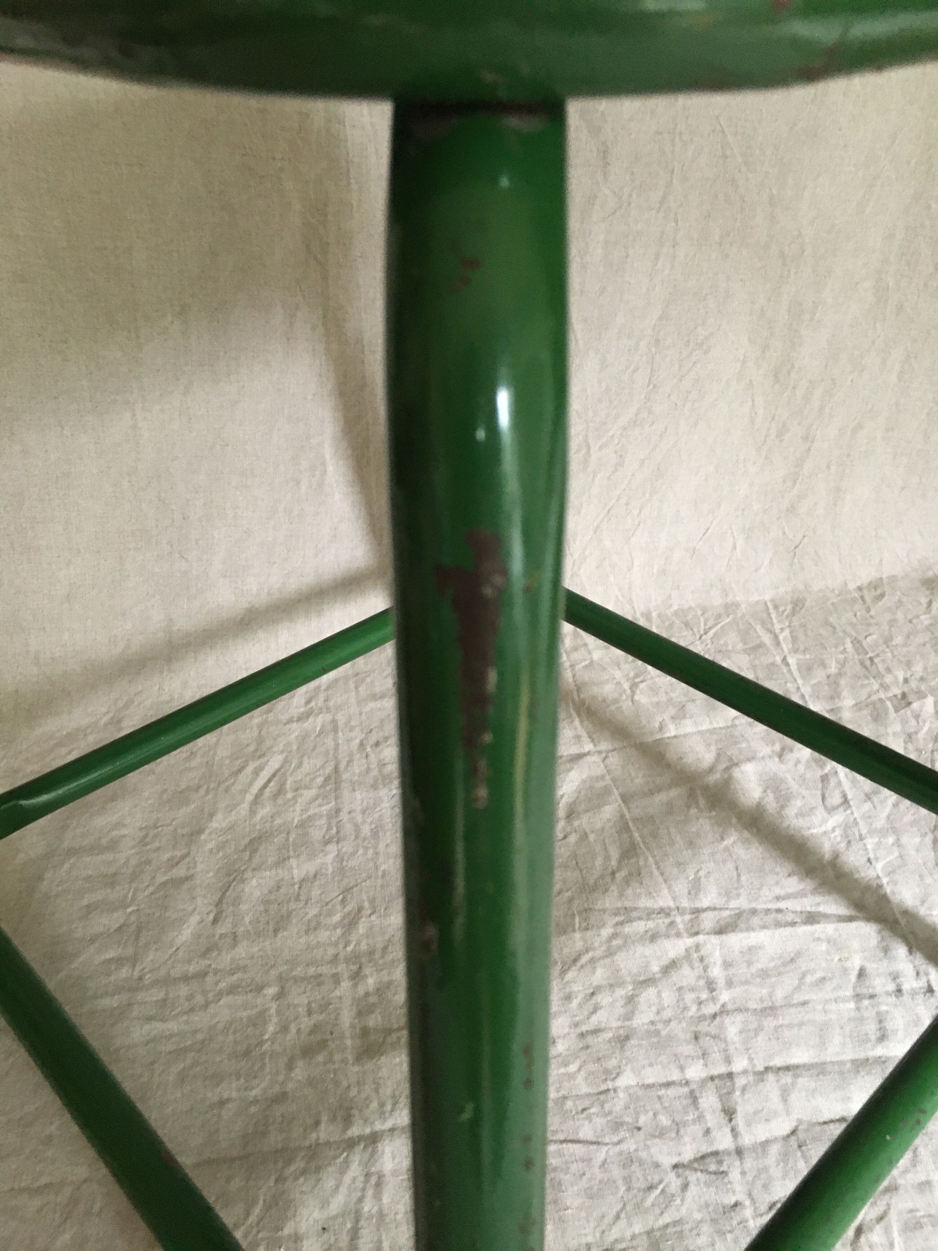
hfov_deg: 48.2
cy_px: 626
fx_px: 1048
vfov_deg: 61.7
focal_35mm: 29
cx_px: 469
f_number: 2.2
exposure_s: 1/25
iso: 200
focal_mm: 4.15
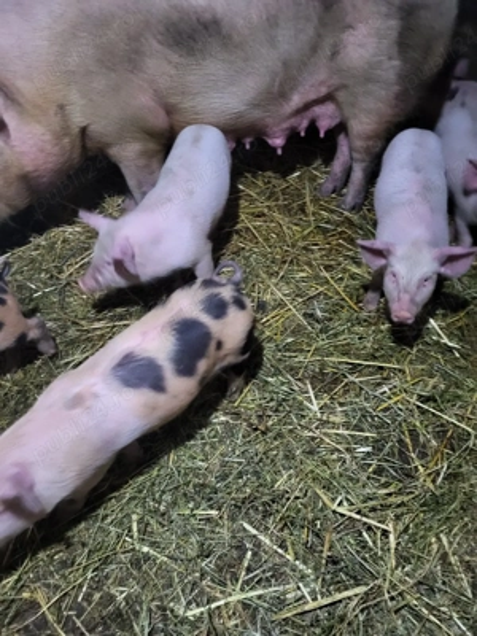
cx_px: 238
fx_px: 478
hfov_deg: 53.1
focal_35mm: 26
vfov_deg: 67.3
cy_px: 318
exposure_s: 1/25.1
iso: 800
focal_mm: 5.4
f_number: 1.8
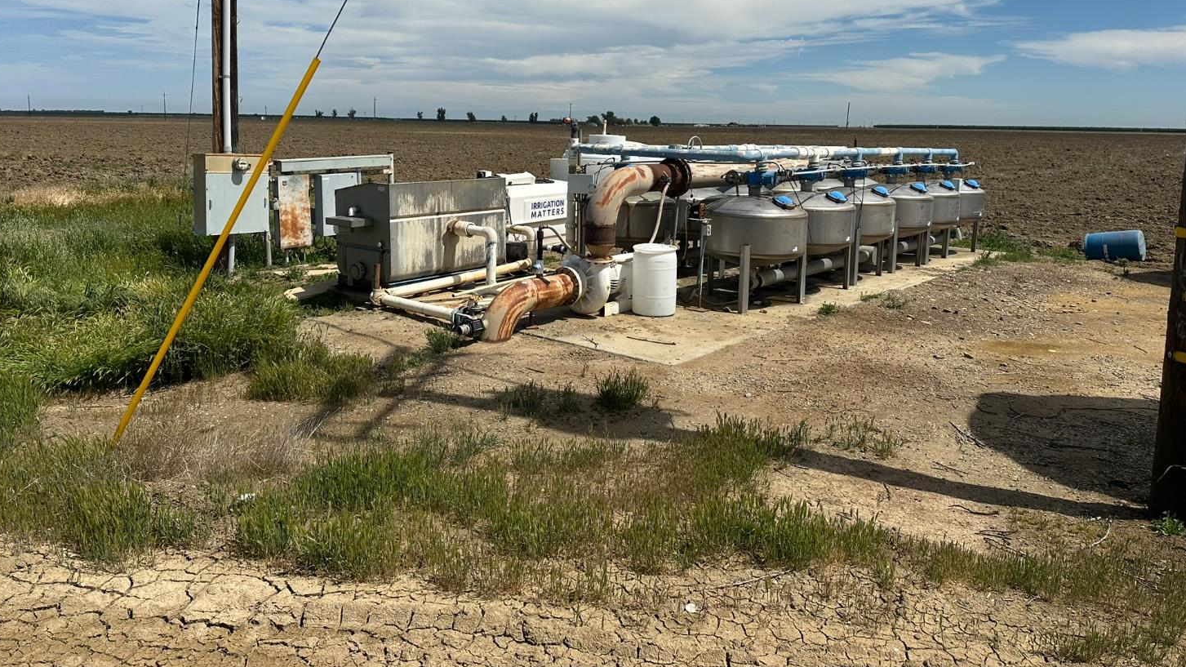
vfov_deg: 42.4
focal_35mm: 27
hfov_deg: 69.9
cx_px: 601
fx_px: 849
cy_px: 231
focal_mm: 6.86
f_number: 1.78
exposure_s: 1/8197
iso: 80
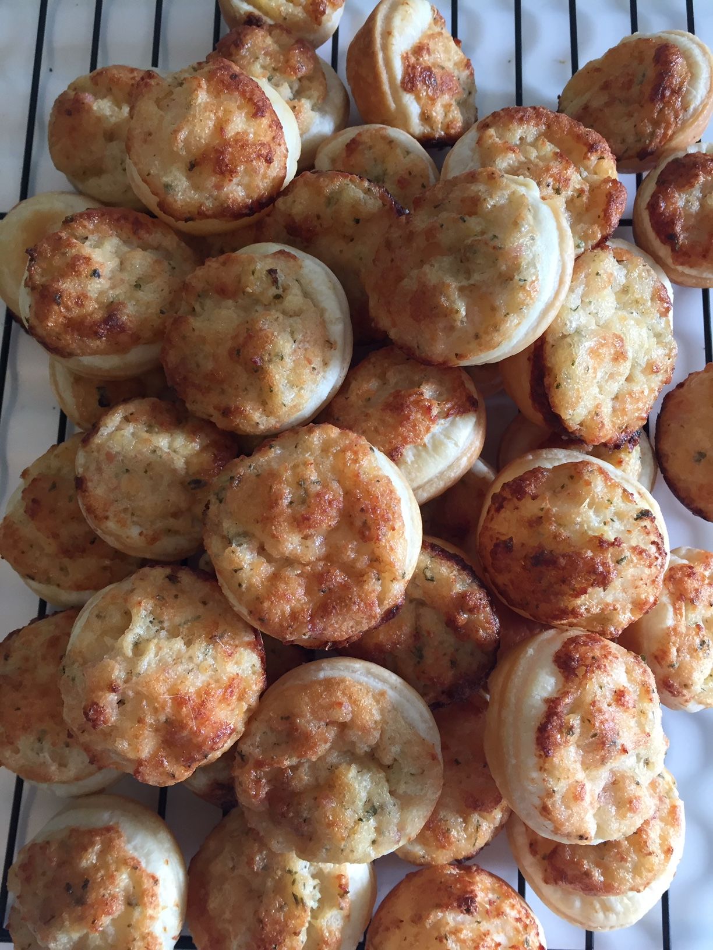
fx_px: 796
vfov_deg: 61.7
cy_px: 475
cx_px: 356
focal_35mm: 29
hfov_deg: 48.2
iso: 50
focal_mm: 4.15
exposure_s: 1/33
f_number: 2.2
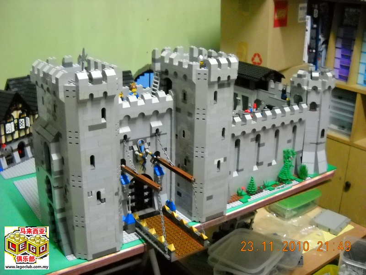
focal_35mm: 41
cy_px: 138
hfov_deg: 45.8
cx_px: 183
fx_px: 433
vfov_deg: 35.1
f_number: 3.1
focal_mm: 6.72
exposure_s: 1/5
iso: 800
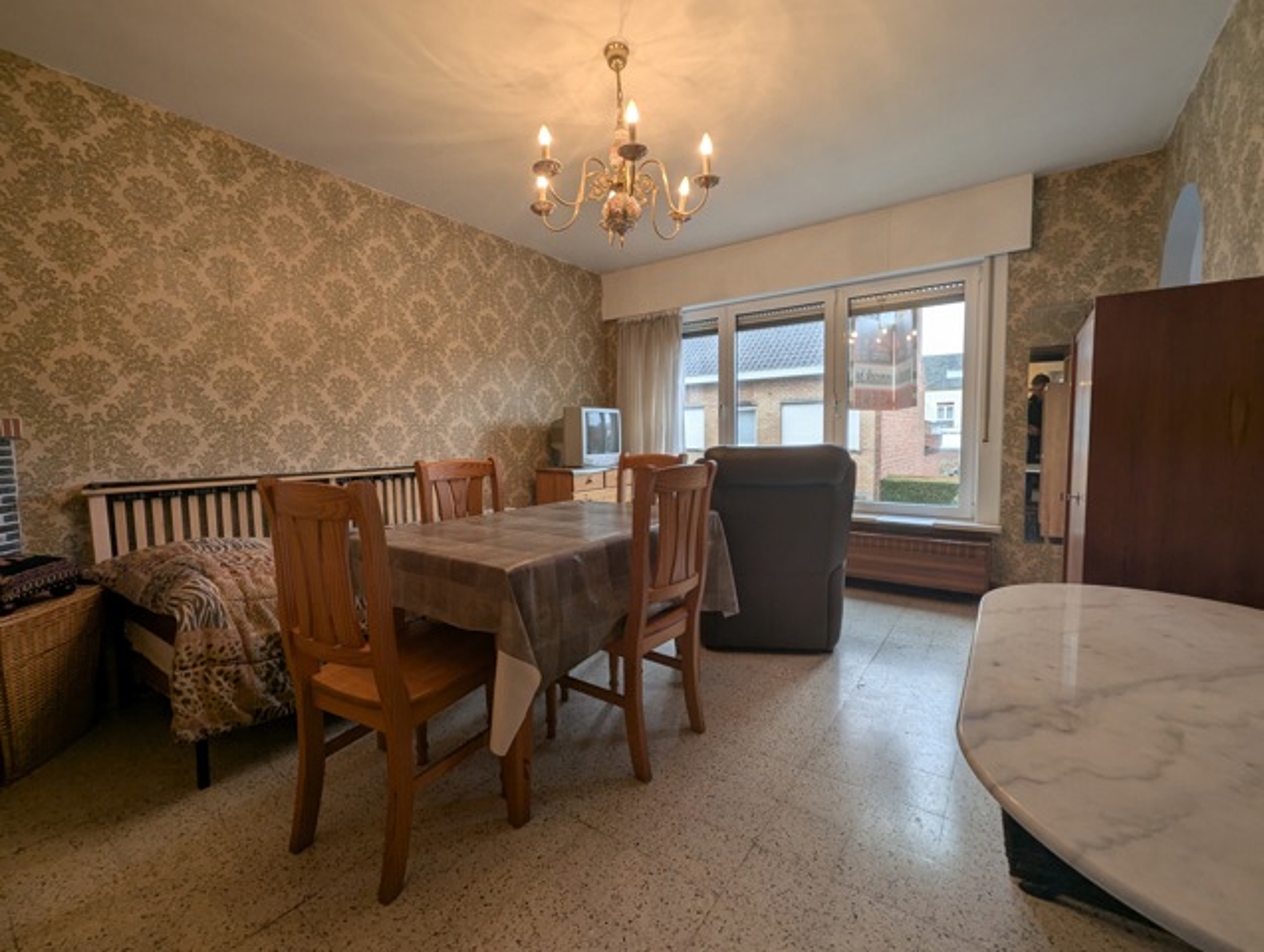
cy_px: 476
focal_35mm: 13
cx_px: 632
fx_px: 475
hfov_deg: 106.1
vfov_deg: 90.1
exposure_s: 1/50
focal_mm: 1.95
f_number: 2.2
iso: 49
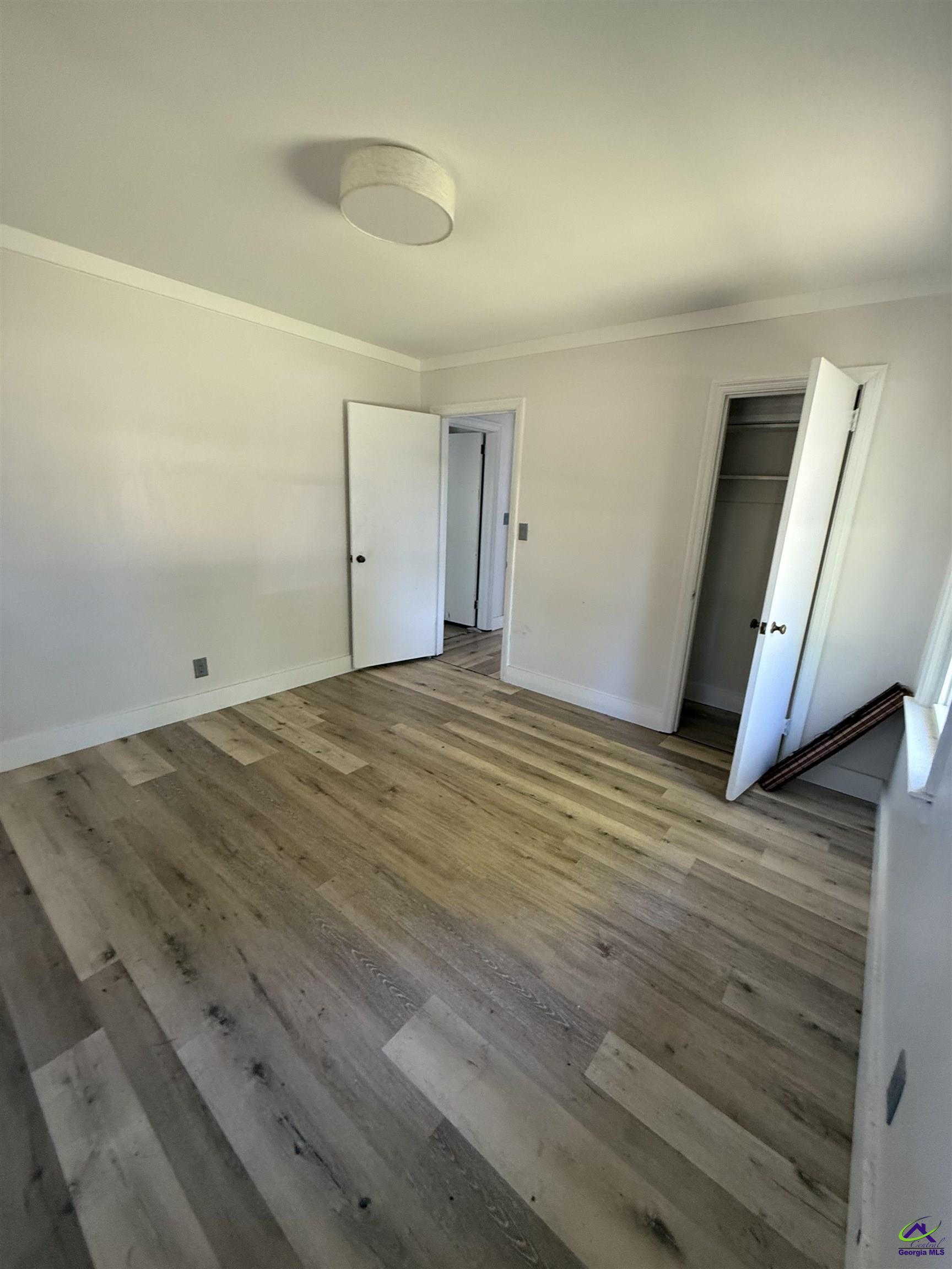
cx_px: 476
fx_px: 513
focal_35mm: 14
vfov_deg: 102.1
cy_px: 634
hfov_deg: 85.7
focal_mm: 2.22
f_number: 2.2
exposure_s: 1/67
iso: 320
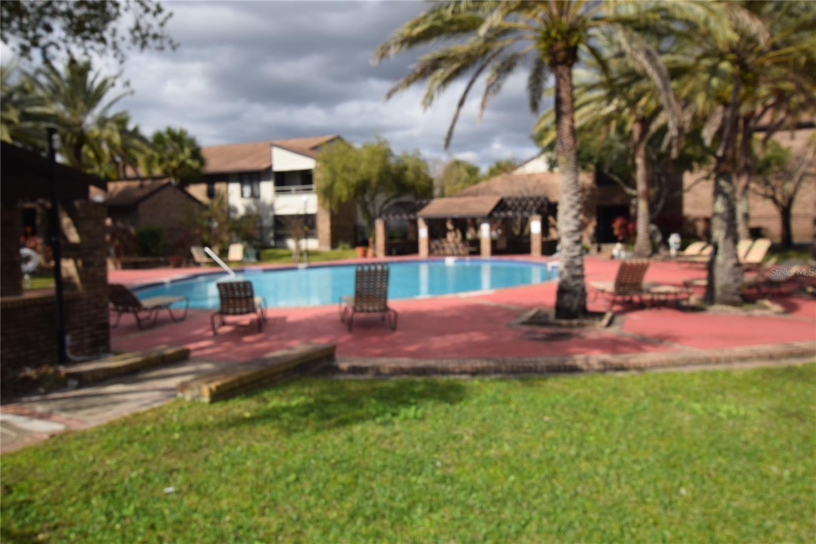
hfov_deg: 61.9
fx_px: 680
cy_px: 272
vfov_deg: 43.6
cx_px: 408
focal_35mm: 30
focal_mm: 20
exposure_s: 1/200
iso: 100
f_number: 10
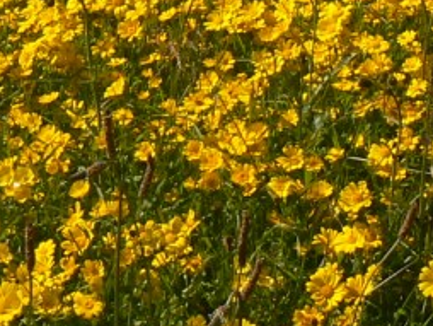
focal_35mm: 145
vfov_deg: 9.6
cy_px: -295
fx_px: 1815
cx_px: 256
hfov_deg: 13.6
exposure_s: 1/400
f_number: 8
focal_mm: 6
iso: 80
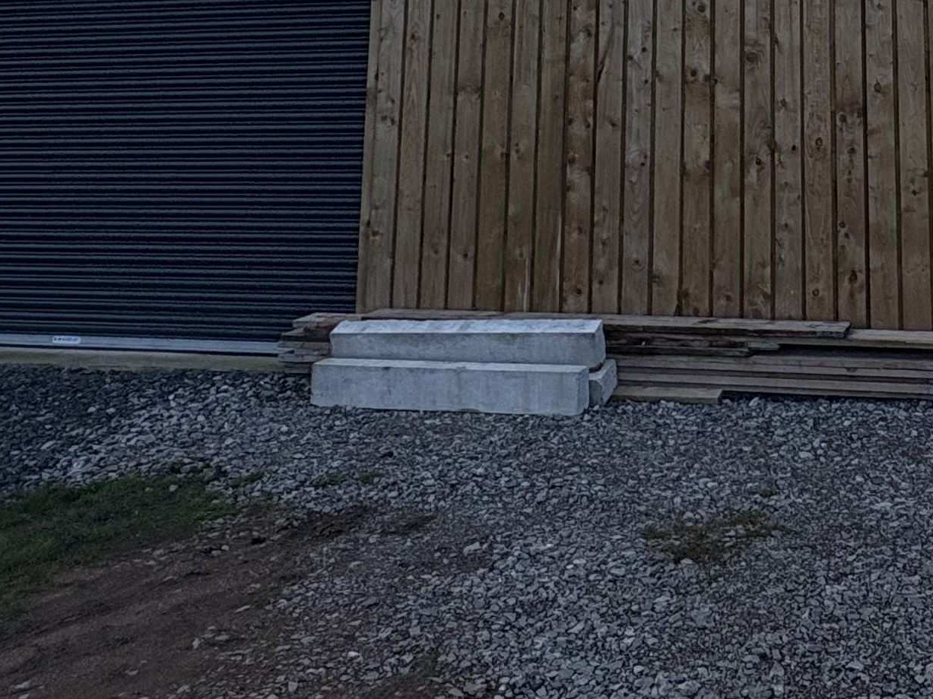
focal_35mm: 46
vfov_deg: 28.0
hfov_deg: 38.8
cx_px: 808
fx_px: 1240
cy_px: -113
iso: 64
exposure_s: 1/1976
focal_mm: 2.22
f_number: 2.2
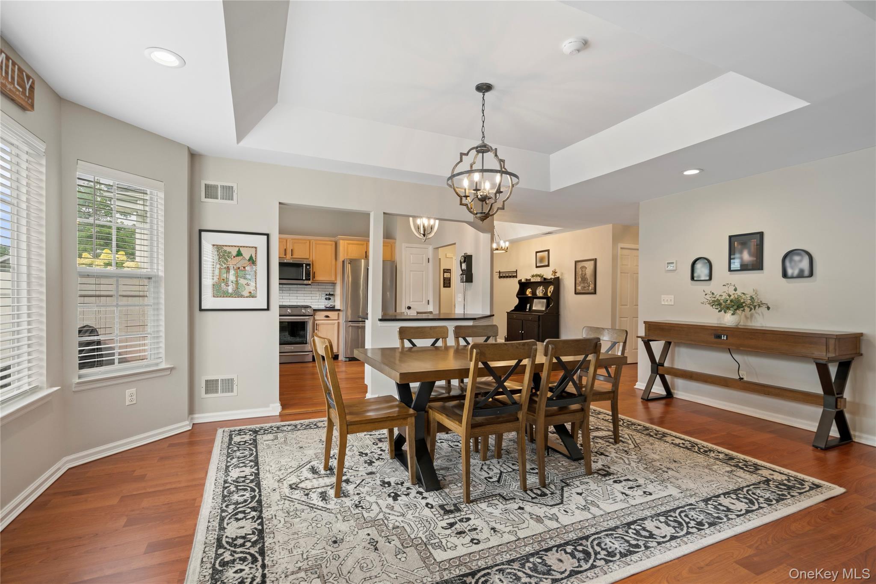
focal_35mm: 16
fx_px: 389
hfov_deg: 96.7
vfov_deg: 73.7
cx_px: 438
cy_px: 292
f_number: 5.6
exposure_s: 1/10
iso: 640
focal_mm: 16
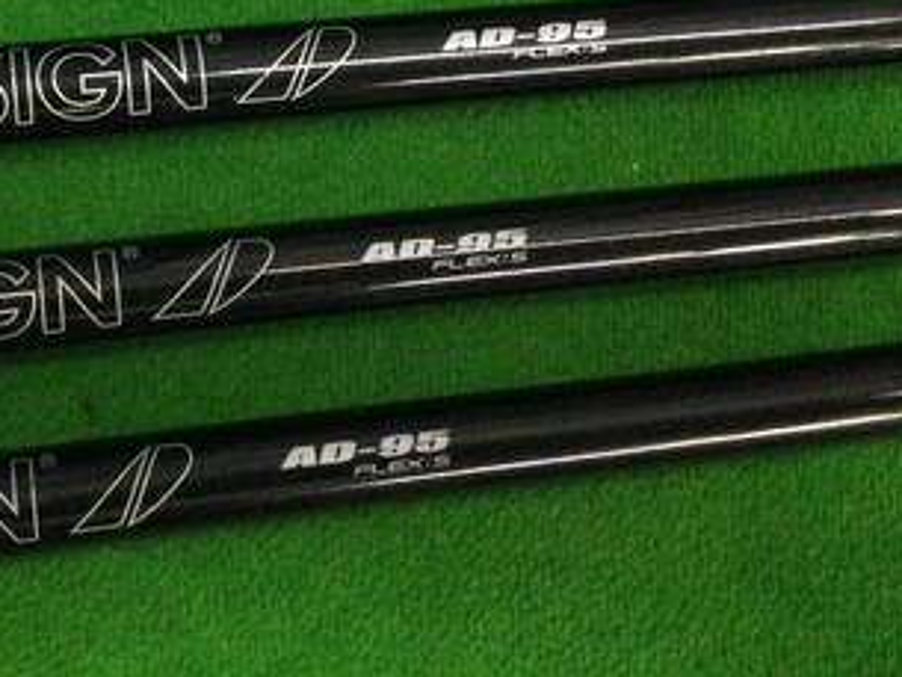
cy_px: -30
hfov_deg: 29.3
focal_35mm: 65
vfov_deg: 21.6
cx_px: 207
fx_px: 1694
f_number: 2.4
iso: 200
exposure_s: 1/30
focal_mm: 3.3
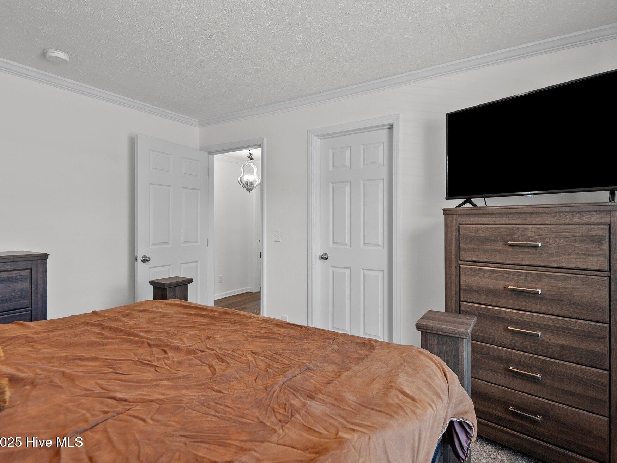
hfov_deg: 87.4
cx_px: 341
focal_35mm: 18
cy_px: 224
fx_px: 321
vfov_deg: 71.6
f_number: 4
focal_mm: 16
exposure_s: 1/30
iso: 400
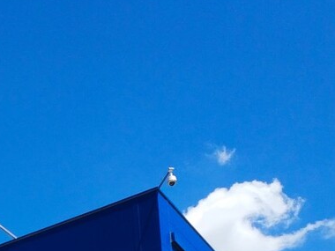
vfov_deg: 13.7
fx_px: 977
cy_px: 384
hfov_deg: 18.7
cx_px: -31
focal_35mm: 101
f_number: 2
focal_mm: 4.5
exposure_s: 1/1440
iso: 100
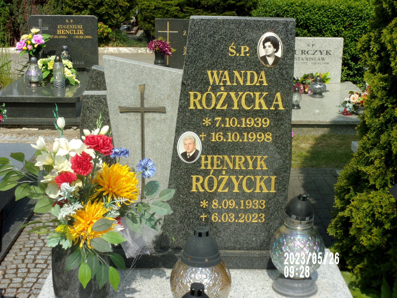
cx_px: 198
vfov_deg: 22.9
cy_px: 149
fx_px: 734
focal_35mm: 64
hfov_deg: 30.3
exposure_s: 1/75
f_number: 13.7
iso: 80
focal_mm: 11.5
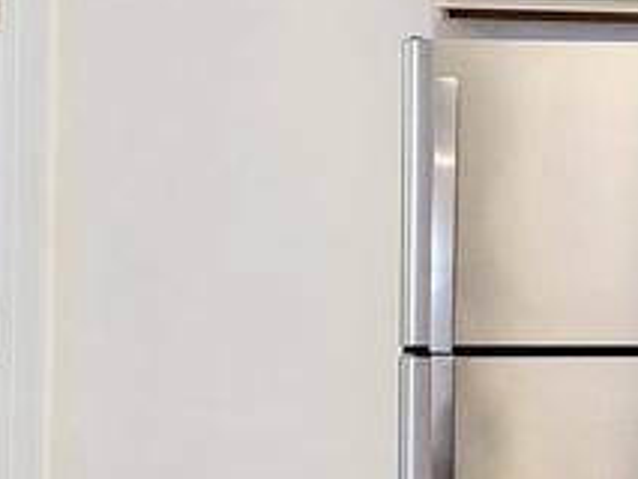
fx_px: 2305
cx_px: 710
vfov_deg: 11.9
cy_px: 177
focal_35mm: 125
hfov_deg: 15.3
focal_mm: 5.4
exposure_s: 1/120
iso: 250
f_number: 1.8
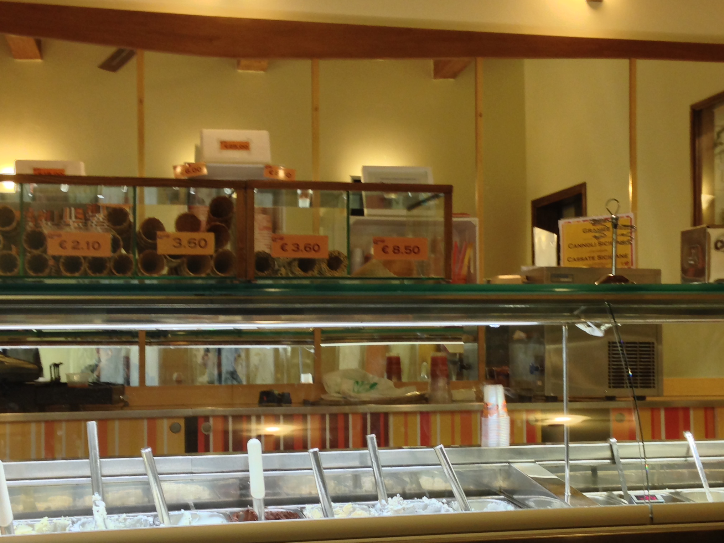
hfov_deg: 36.2
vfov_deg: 27.5
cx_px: 344
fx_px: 1109
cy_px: 324
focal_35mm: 53
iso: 64
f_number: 2.4
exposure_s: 1/20
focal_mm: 4.12
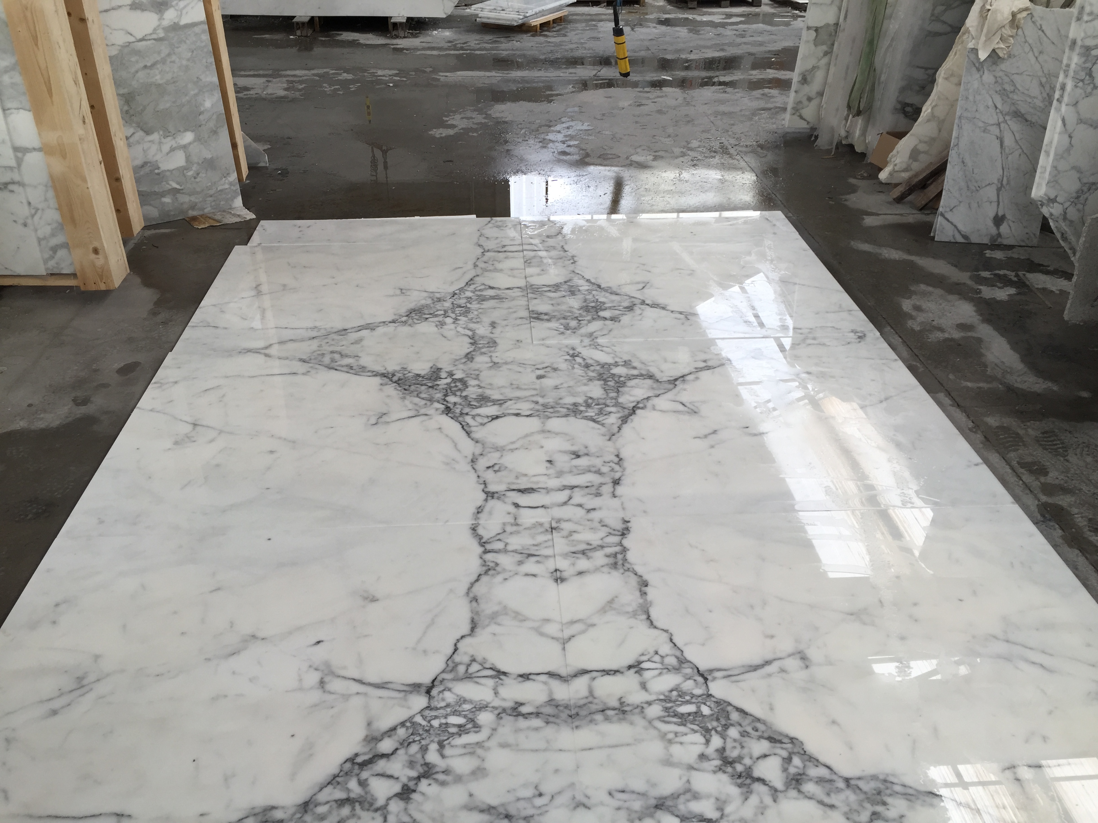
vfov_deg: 48.2
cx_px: 549
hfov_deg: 61.7
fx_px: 920
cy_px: 412
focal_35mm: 29
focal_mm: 4.15
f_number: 2.2
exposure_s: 1/120
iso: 32
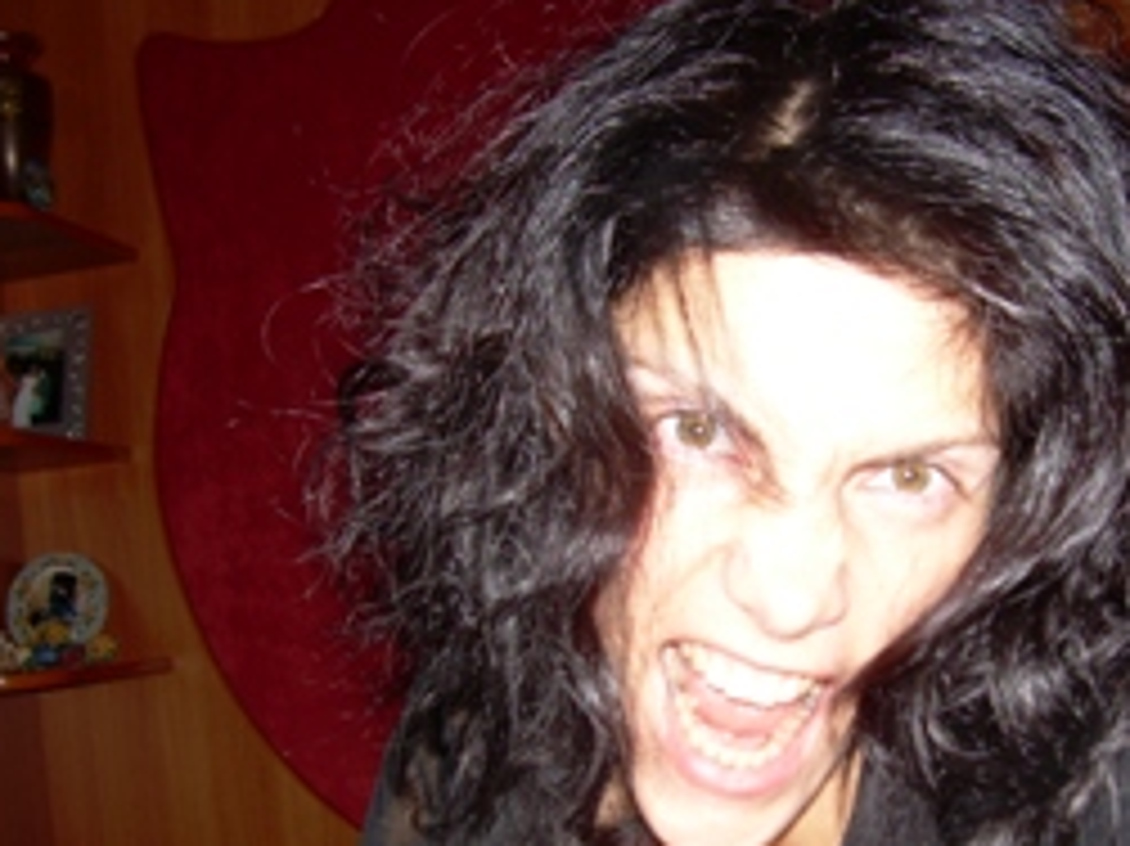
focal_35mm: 55
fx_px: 1795
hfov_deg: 34.7
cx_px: 714
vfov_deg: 26.5
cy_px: 518
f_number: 2.8
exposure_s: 1/60
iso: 50
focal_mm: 6.3
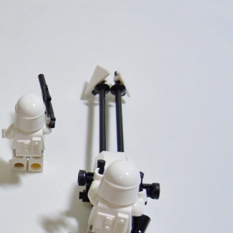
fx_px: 457
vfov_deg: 28.3
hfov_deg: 26.3
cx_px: -24
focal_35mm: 60
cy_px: 163
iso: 200
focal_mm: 5.4
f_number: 3.5
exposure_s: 1/25
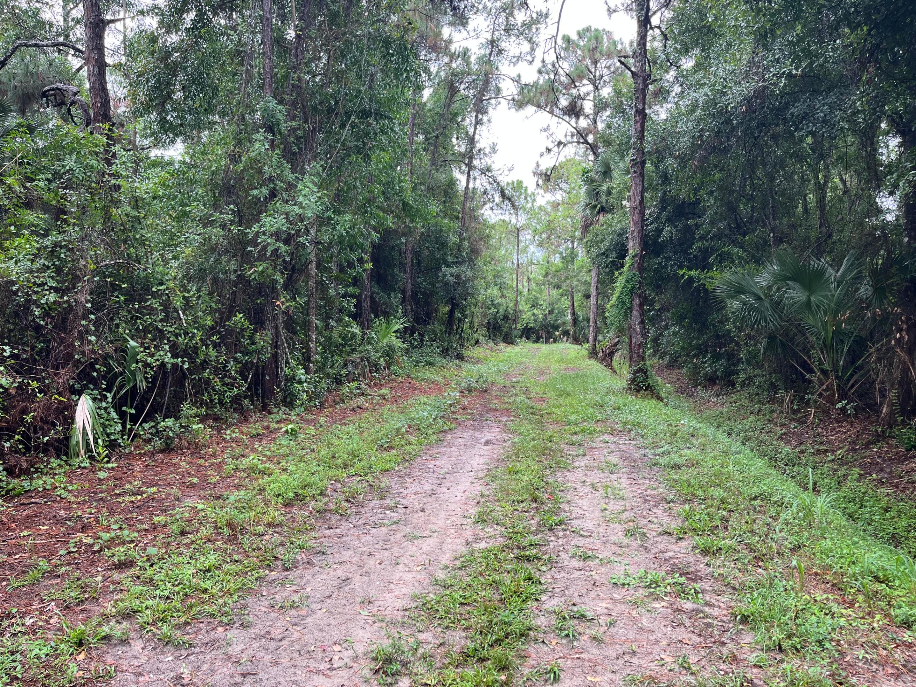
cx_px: 458
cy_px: 344
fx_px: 688
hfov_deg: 67.3
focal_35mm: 26
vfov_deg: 53.1
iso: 80
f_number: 1.6
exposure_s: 1/121
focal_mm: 5.1
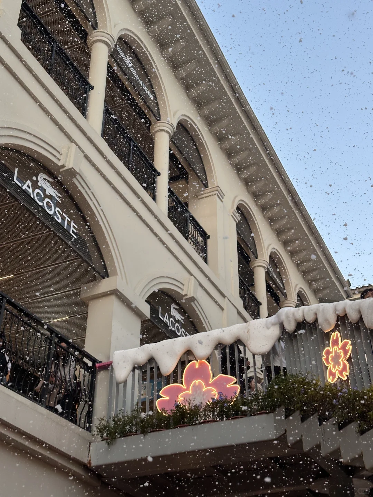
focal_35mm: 48
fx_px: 690
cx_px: 186
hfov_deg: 30.3
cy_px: 248
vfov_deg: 39.7
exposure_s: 1/174
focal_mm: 6.86
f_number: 1.78
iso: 50
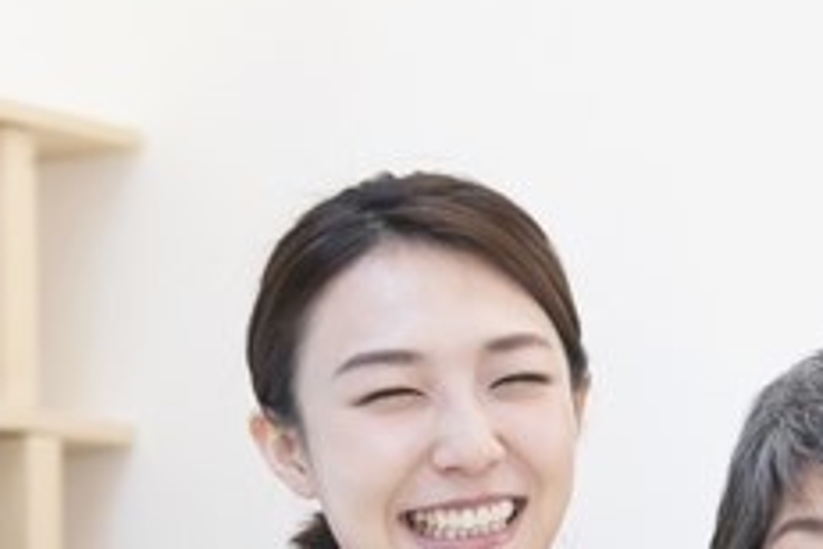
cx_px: 673
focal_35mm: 140
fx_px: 3200
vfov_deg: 9.6
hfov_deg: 14.6
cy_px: 749
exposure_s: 1/160
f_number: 2.8
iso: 800
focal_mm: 45
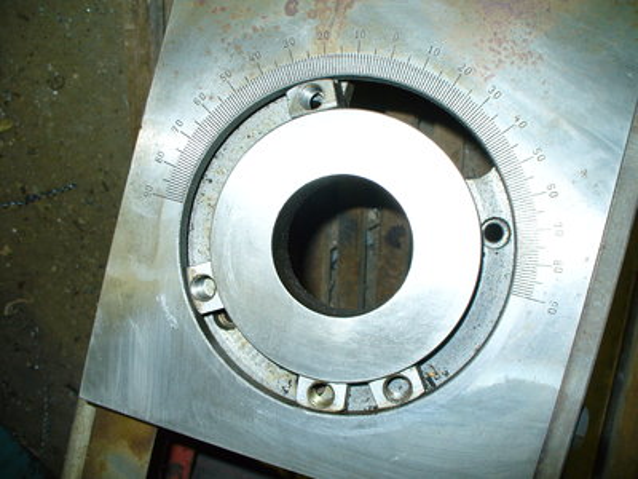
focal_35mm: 37
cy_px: 240
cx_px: 319
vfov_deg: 38.7
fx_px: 682
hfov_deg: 50.1
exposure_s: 1/30
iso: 100
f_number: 2.8
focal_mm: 6.1
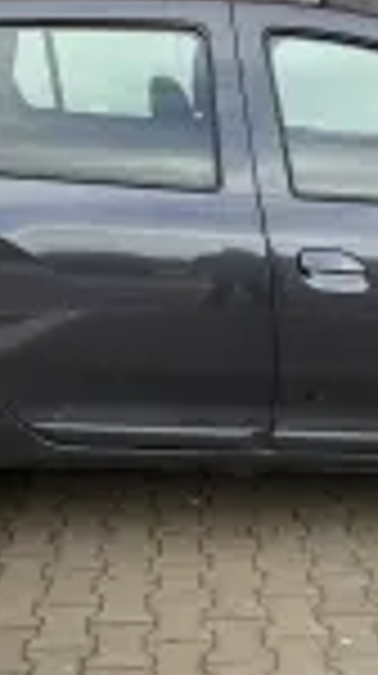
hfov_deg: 17.6
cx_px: 252
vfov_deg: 31.0
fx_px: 1216
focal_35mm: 68
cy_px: 342
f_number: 1.6
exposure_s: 1/731
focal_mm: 5.96
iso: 50
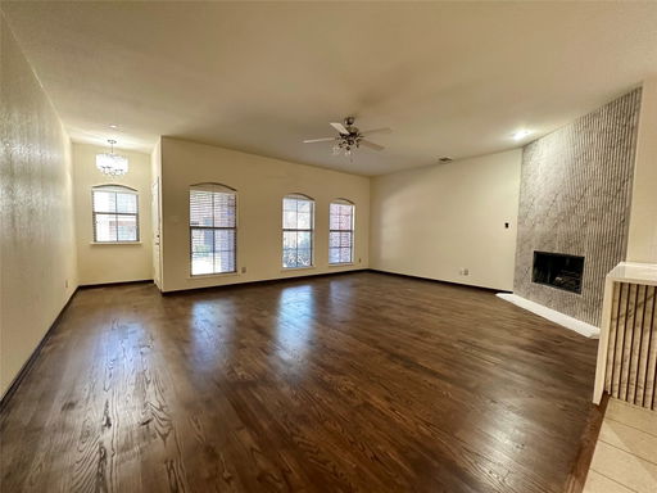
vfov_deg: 85.7
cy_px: 246
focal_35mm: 14
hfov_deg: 102.1
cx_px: 328
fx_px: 266
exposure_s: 1/60
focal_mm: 2.22
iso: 640
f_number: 2.2
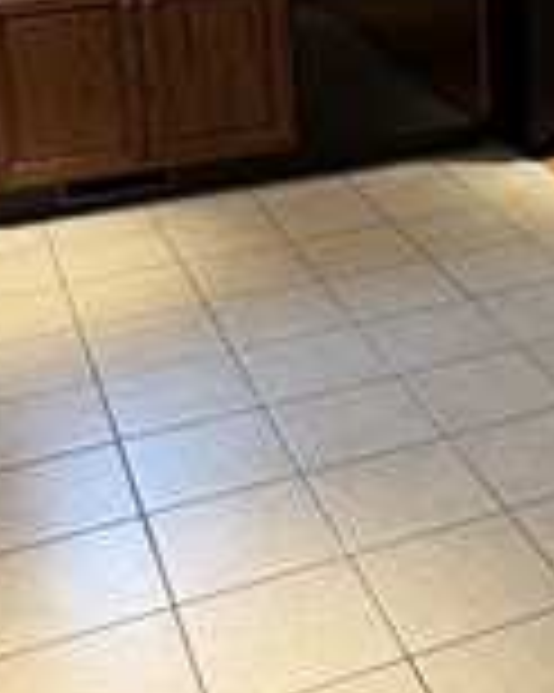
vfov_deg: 26.5
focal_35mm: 68
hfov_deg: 21.5
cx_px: 577
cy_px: 14
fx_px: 1395
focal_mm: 2.22
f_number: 2.2
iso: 200
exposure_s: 1/120
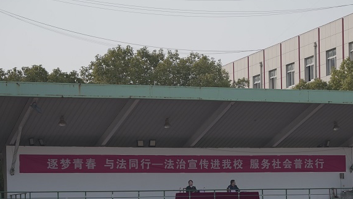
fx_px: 1198
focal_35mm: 128
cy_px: 203
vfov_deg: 9.4
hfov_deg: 16.7
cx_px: 237
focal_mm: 70
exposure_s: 1/2000
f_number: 2.8
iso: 200
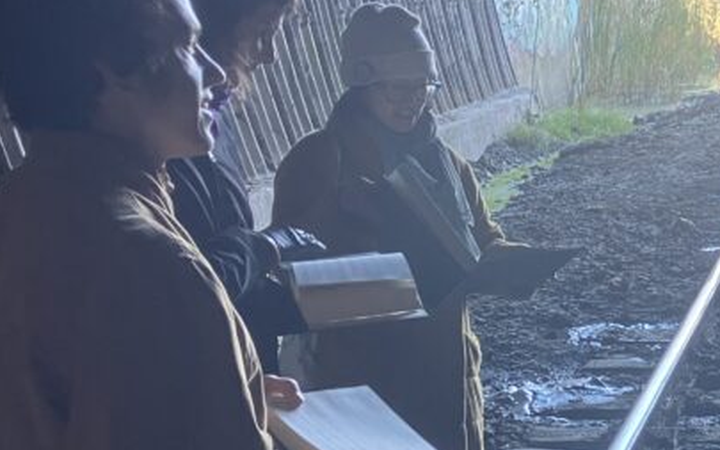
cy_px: 393
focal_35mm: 75
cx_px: 850
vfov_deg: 17.2
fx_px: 1471
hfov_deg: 25.0
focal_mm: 3.99
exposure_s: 1/66
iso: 80
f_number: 1.8
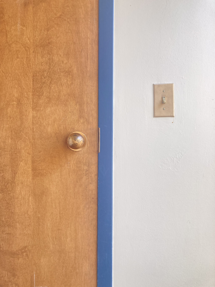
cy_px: 144
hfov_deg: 49.7
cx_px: 108
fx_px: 232
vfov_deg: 63.4
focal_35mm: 28
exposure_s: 1/121
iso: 80
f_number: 1.8
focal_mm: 3.99
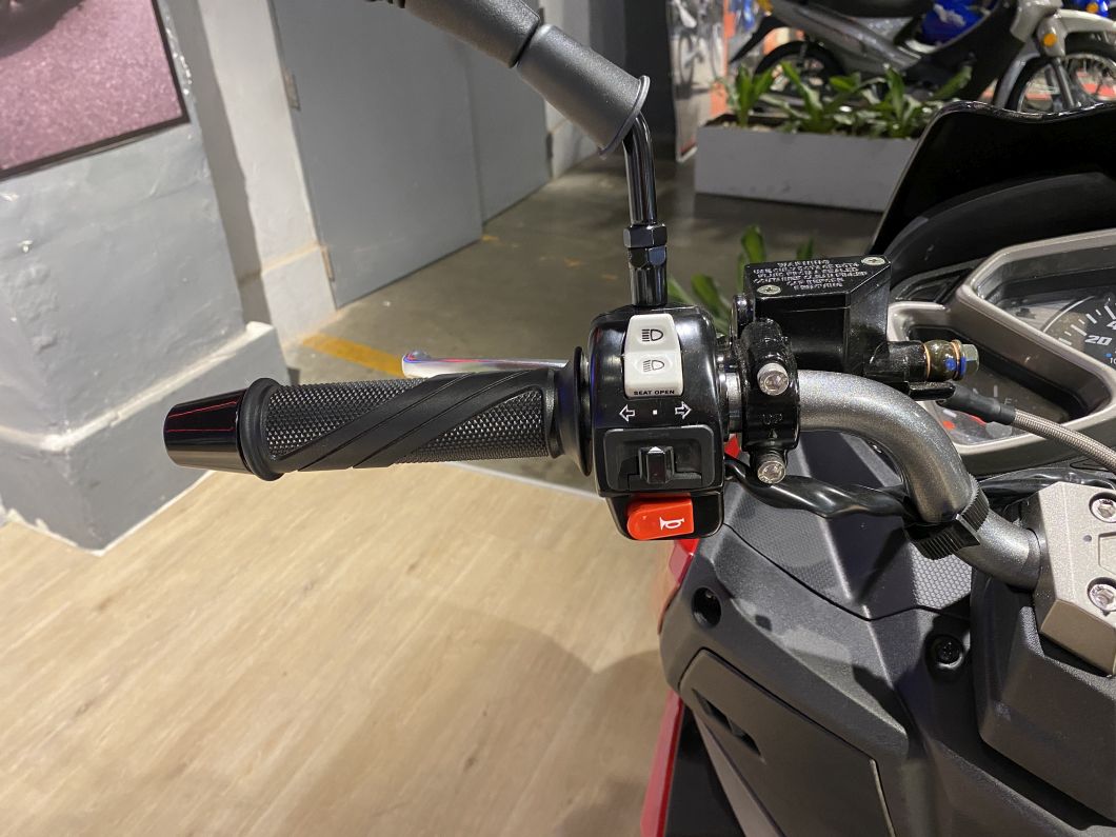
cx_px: 558
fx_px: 838
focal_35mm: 26
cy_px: 418
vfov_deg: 53.1
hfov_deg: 67.3
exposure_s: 1/50
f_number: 1.8
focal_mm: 4.25
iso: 250
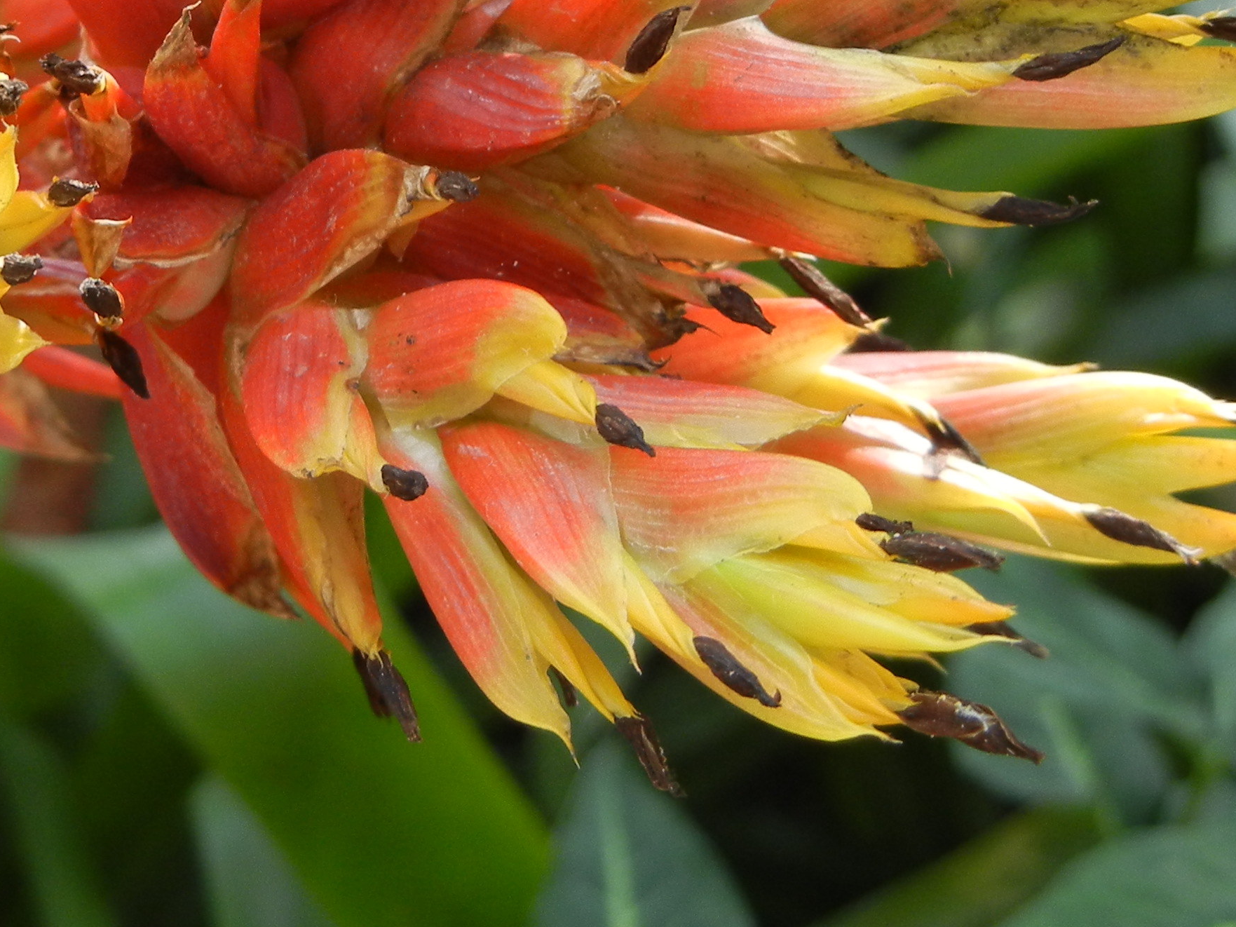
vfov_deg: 12.4
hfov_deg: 16.6
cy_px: -7
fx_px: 4213
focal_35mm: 118
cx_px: 272
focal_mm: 9.3
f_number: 3.9
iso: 160
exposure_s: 1/31
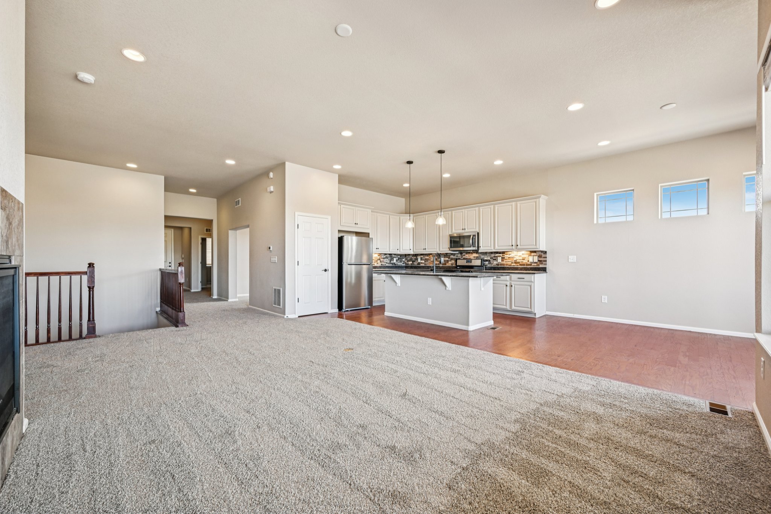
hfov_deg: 104.3
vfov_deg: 81.2
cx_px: 386
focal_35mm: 14
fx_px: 300
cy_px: 257
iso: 180
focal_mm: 14
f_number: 10
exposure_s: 1/15
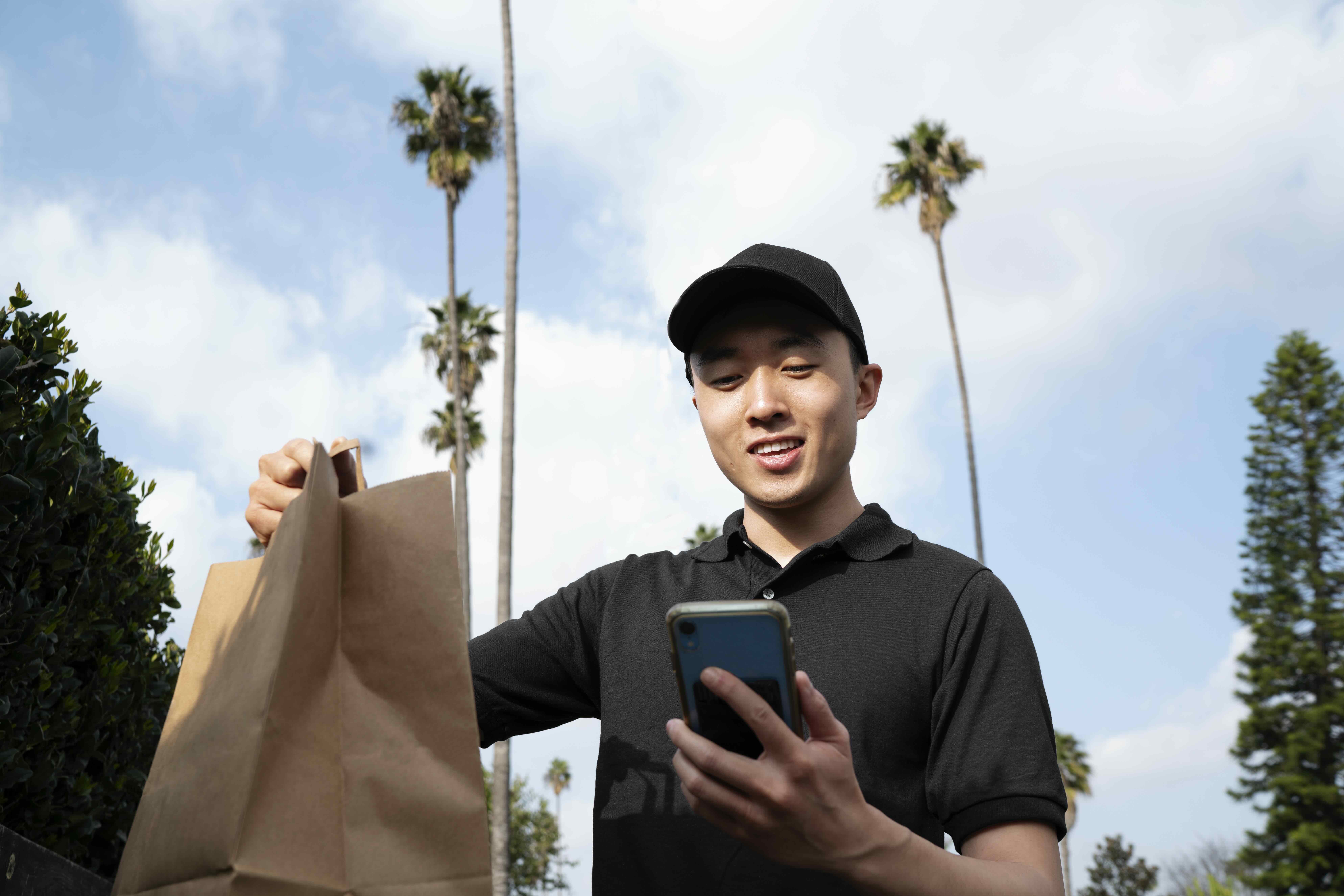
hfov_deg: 54.4
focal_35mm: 35
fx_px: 1307
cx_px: 672
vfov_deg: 37.9
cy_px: 448
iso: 50
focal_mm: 35
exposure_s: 1/100
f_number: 5.6
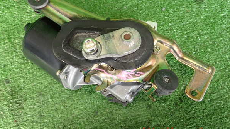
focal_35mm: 45
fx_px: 274
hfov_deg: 45.5
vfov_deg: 26.4
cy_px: 50
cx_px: 115
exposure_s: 1/30
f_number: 2.8
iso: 800
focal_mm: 7.31
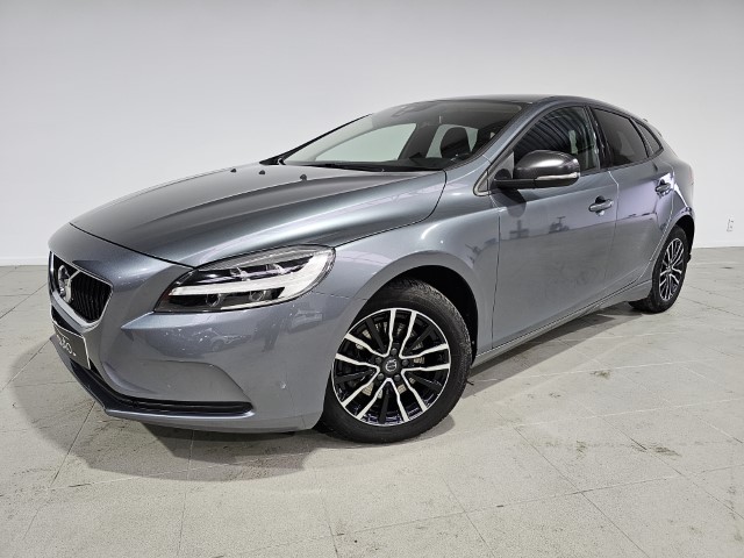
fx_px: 494
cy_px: 279
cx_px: 372
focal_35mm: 23
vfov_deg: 58.9
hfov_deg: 73.9
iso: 200
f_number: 1.7
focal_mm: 6.3
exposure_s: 1/180
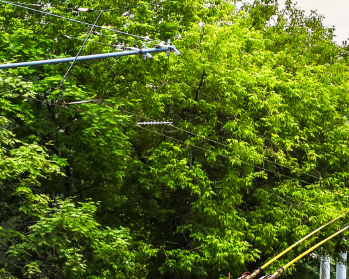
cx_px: 181
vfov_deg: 10.0
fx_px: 1590
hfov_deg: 12.5
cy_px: 247
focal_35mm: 154
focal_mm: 48
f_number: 4.5
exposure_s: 1/500
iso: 640
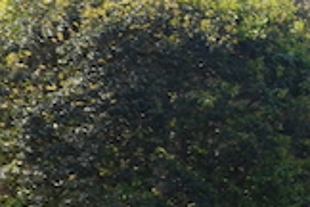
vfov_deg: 5.9
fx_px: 1998
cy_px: 108
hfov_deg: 8.2
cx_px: 744
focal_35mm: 232
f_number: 4
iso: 125
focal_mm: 17.53
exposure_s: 1/320
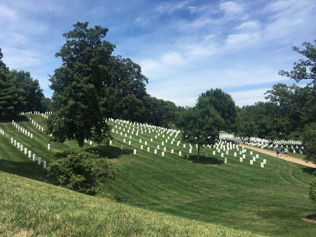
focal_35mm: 29
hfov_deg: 61.7
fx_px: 265
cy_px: 118
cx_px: 158
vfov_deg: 48.2
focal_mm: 4.15
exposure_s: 1/1374
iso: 25
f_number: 2.2
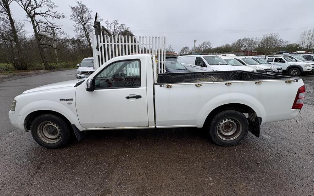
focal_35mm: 15
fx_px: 128
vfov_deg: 74.3
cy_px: 82
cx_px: 158
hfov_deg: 101.5
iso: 40
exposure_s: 1/741
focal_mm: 2.22
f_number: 2.2
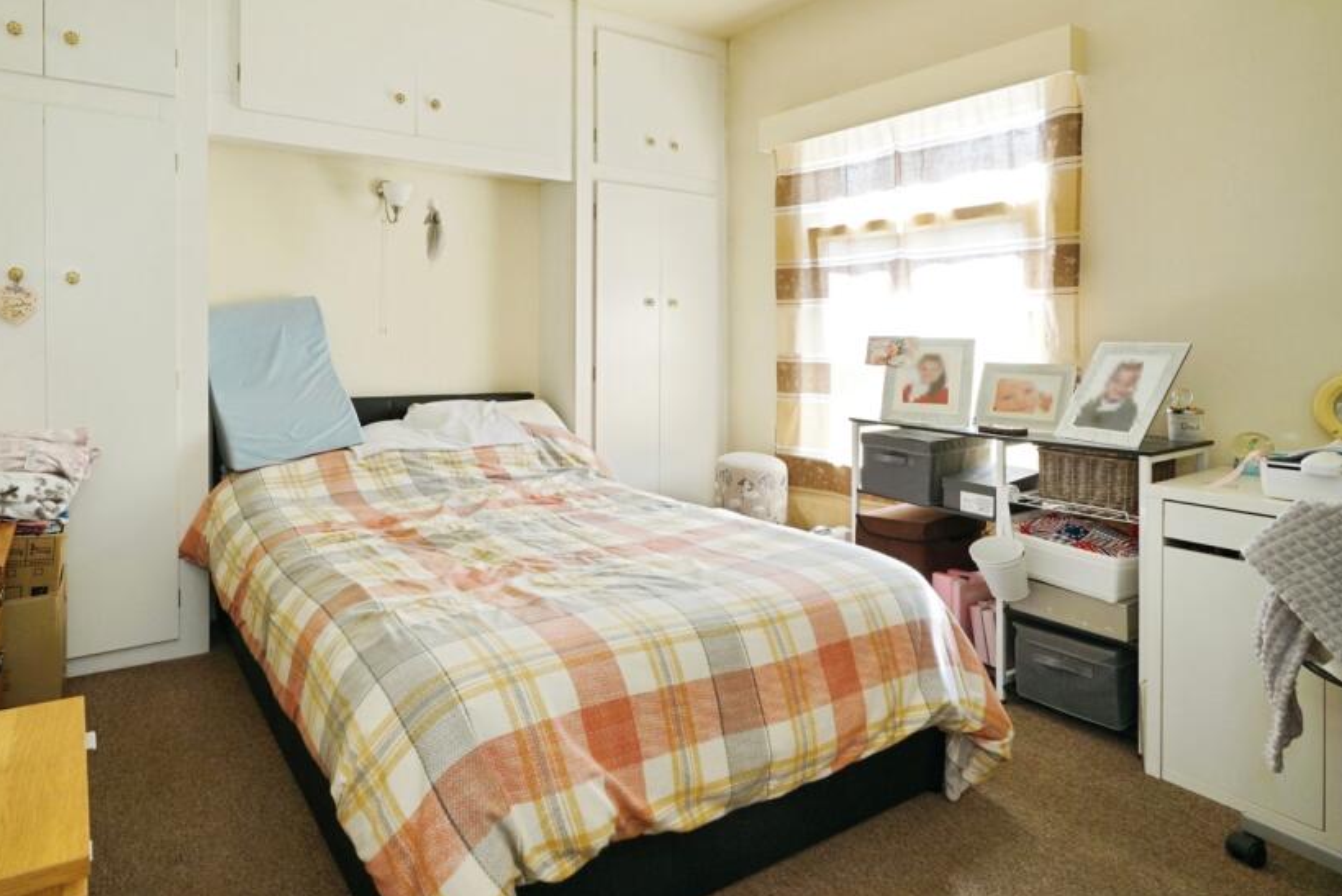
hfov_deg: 82.6
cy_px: 347
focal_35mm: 20
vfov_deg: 61.3
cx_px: 515
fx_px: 746
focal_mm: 16
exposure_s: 1/100
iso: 1250
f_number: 7.1
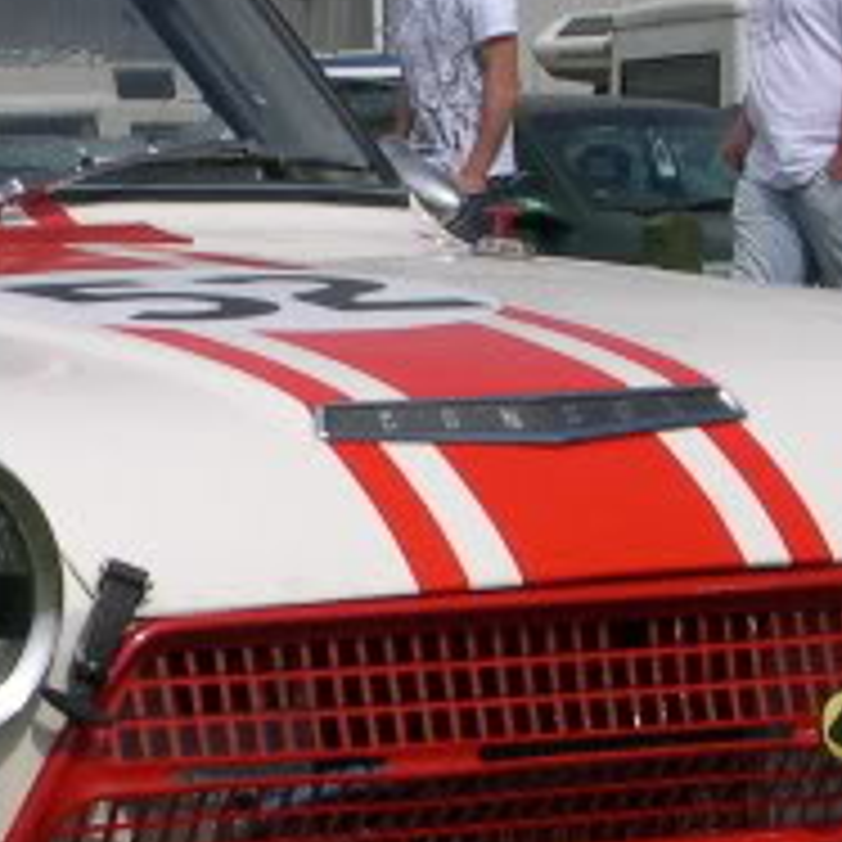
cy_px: 486
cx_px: -239
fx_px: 6990
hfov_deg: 6.8
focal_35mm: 254
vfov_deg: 6.9
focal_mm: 14.2
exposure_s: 1/264
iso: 100
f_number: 10
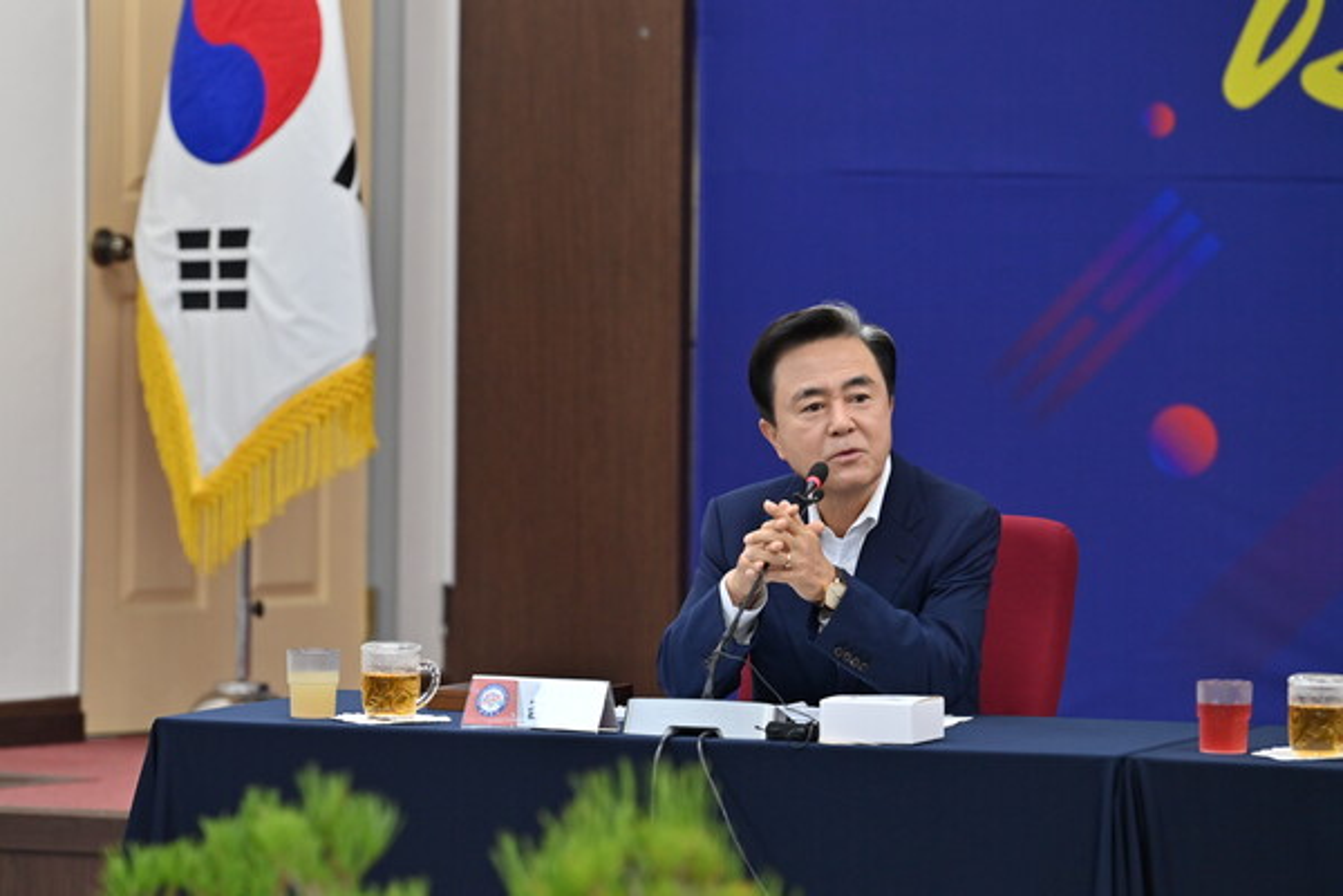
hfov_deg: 10.3
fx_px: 7461
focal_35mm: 200
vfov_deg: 6.9
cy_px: 448
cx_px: 672
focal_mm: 200
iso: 1250
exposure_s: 1/250
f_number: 4.5
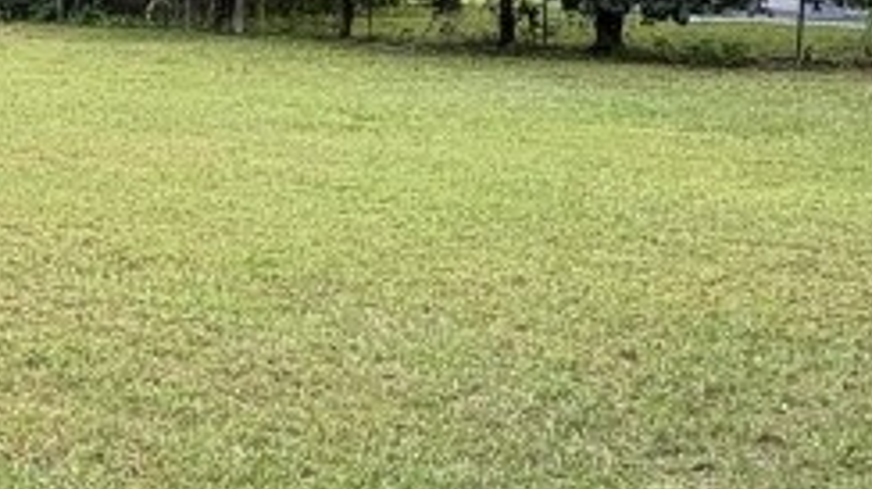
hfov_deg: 27.5
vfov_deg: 18.4
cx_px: -257
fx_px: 1479
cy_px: 11
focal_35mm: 64
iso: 64
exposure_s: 1/322
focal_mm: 2.22
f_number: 2.2
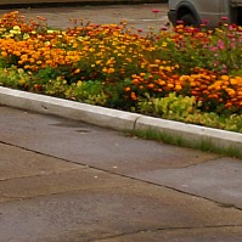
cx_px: -296
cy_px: -218
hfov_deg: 7.5
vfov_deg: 7.6
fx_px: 1750
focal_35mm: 221
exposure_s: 1/80
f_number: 11
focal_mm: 23
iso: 100
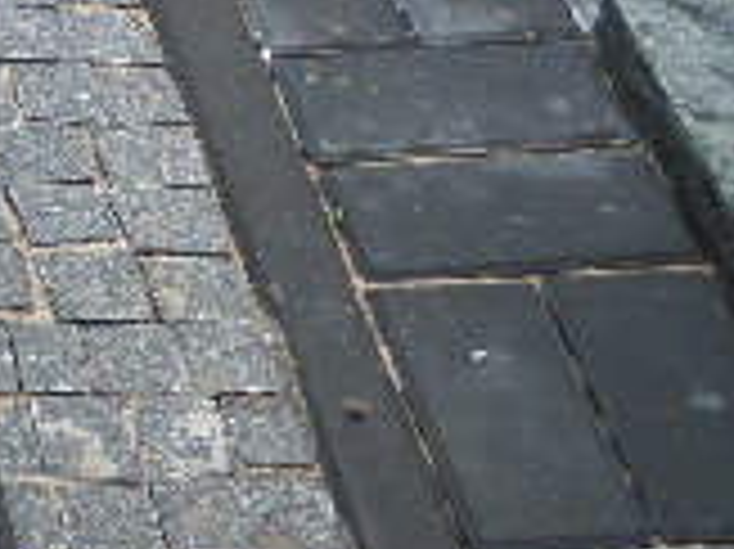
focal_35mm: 151
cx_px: -630
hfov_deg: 11.9
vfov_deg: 9.6
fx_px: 3199
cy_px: -256
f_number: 3.1
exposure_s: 1/180
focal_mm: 4.3
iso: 80
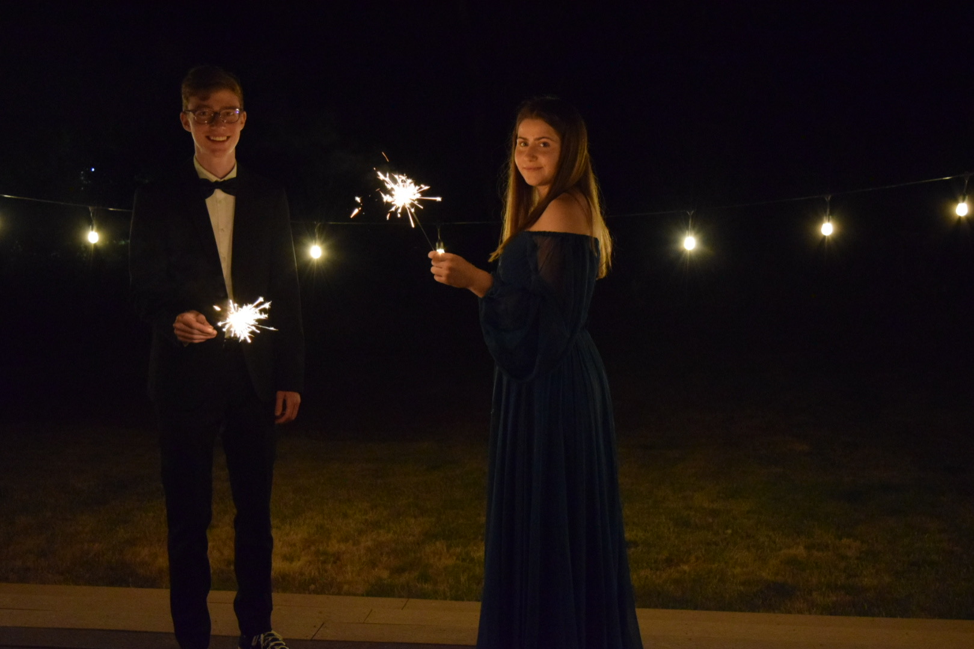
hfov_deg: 53.1
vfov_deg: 36.9
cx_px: 487
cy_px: 324
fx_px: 974
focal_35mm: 36
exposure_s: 1/40
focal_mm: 24
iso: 6400
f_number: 4
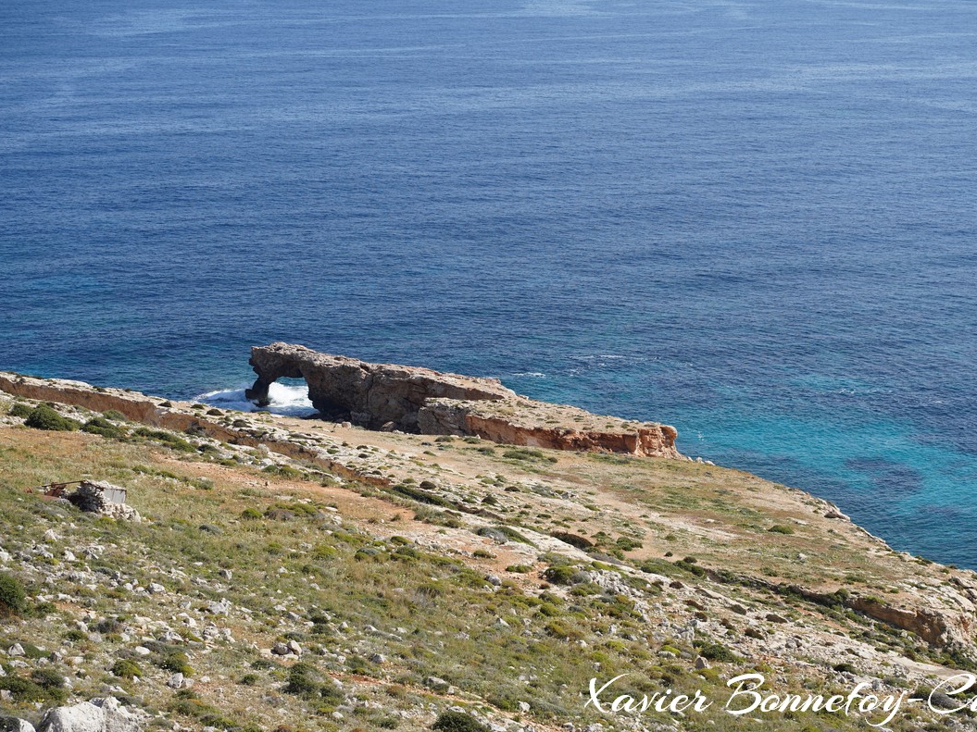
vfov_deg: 18.0
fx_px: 2314
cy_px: 367
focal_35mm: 82
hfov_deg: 23.8
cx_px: 539
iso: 100
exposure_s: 1/500
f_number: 5.6
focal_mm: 75
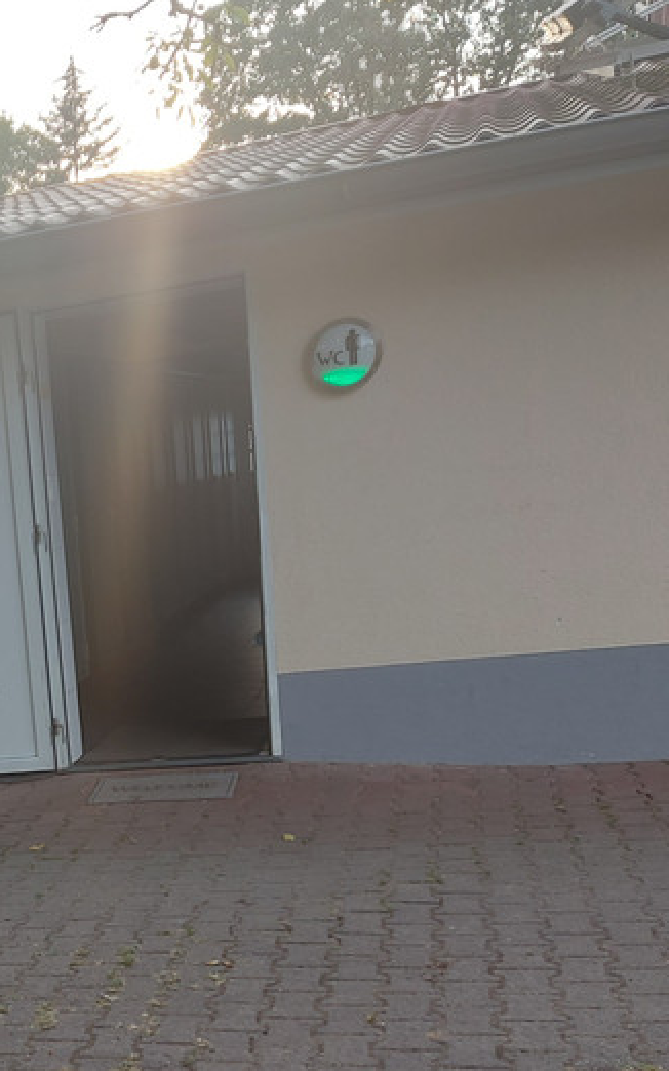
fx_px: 1518
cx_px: -190
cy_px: 815
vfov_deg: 37.8
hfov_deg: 22.4
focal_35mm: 52
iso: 50
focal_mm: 5.23
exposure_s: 1/100
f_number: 1.8
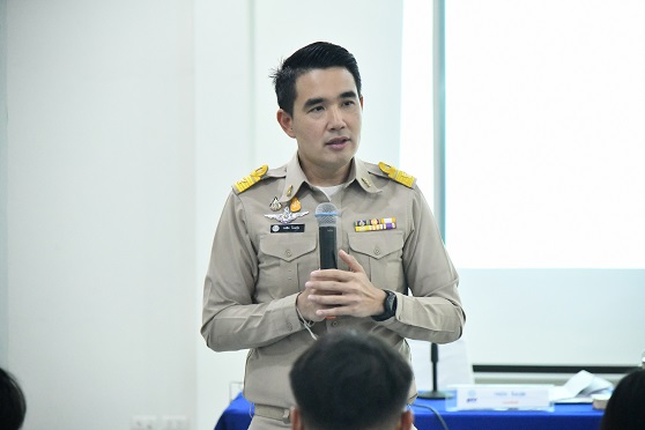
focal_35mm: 120
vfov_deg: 11.4
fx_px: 2150
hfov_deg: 17.1
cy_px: 215
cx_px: 322
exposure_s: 1/200
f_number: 4.5
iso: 22800
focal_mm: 120
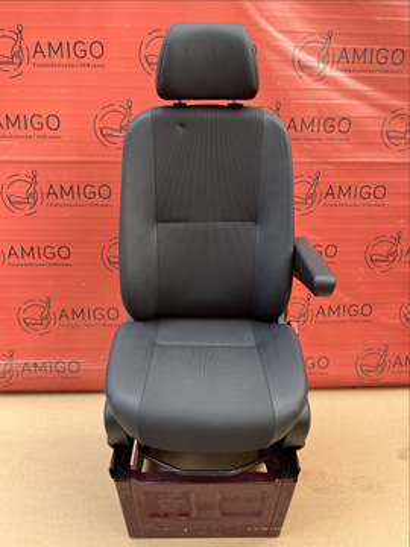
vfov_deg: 67.3
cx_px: 205
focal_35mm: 26
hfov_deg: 53.1
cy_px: 274
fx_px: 411
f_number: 1.6
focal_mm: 5.1
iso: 64
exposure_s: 1/122
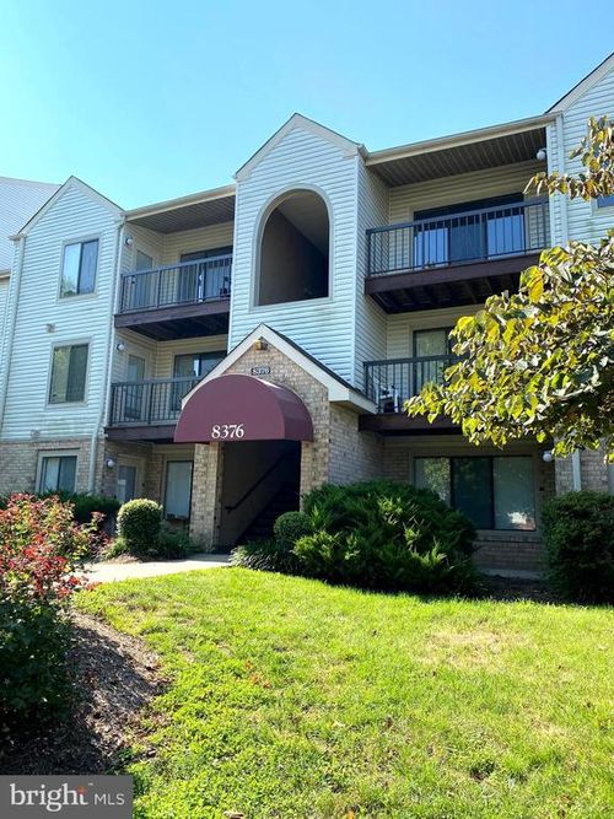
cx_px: 307
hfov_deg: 53.0
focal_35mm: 26
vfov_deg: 67.3
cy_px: 410
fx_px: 615
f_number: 1.8
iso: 32
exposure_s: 1/1147
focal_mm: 4.25
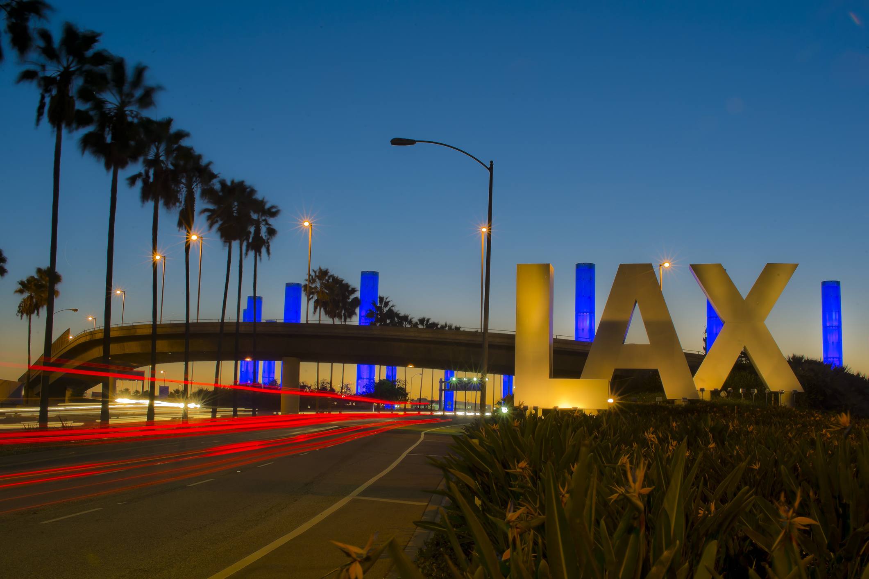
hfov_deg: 54.4
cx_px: 434
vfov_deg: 37.9
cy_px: 290
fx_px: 845
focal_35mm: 35
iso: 100
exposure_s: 12
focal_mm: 35
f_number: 22
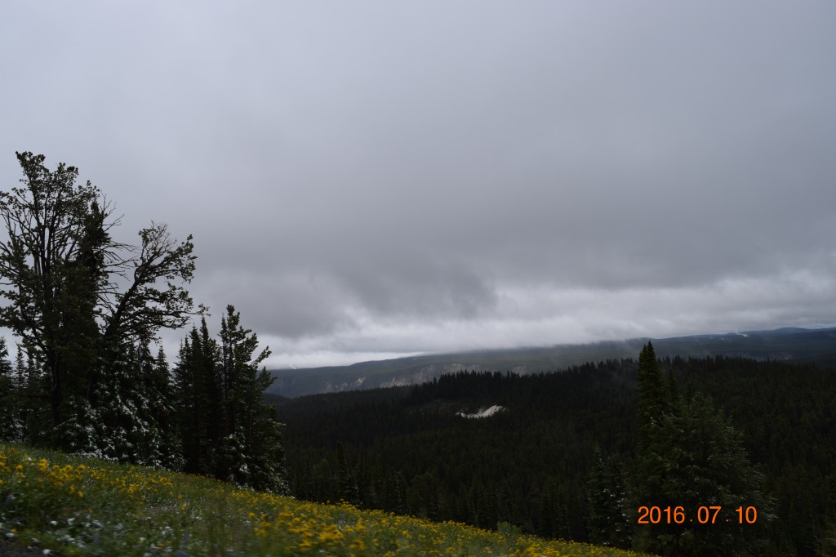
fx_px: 627
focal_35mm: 27
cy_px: 278
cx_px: 418
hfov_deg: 67.4
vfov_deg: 47.9
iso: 200
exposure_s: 1/320
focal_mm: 18
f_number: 9
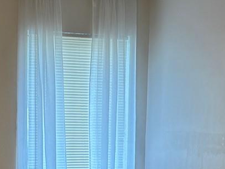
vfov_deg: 13.9
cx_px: 89
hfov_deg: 19.2
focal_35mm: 102
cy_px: 224
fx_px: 663
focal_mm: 5.96
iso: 100
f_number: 1.6
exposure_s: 1/120
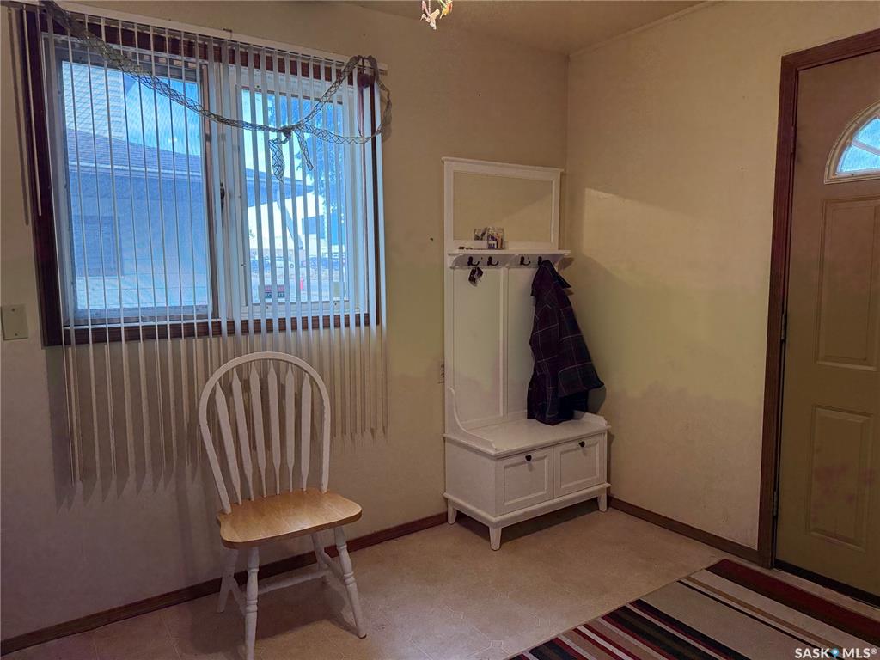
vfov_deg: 56.8
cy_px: 330
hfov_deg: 71.6
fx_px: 610
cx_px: 440
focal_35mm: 24
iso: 320
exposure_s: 1/120
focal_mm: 6.76
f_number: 1.78
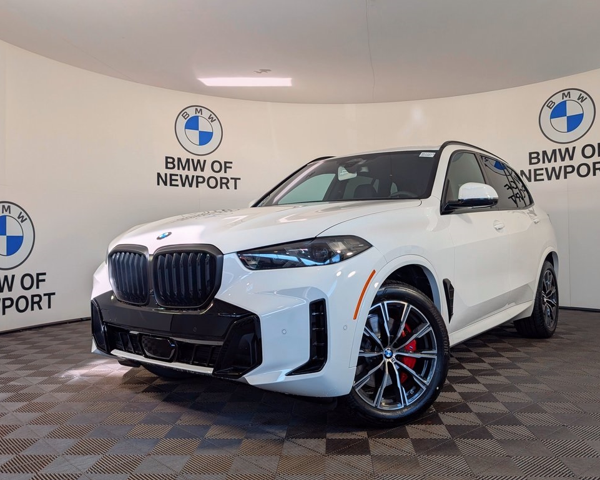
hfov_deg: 68.0
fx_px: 444
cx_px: 317
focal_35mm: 25
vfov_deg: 56.8
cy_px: 240
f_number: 1.68
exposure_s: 1/1961
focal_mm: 6.9
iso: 24
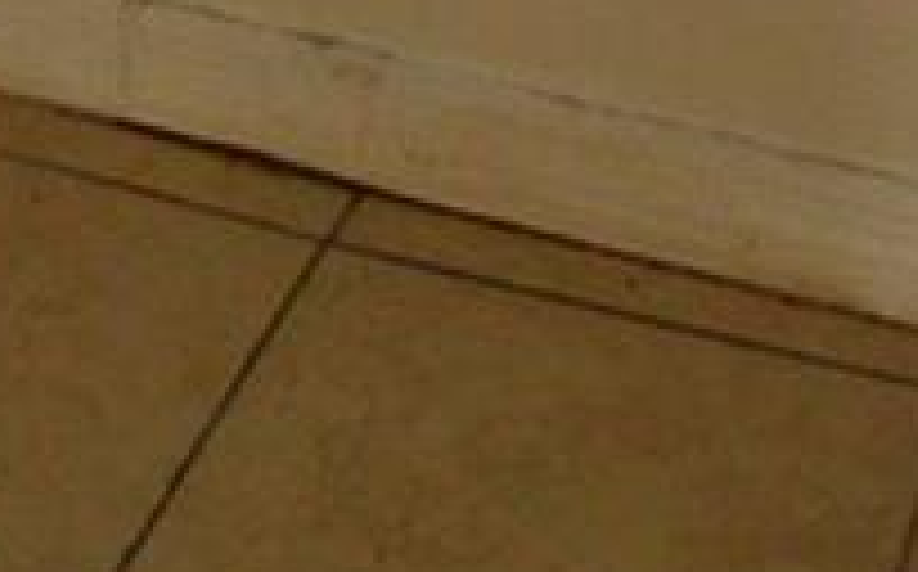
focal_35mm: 120
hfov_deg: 17.3
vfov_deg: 7.5
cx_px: 225
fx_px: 2999
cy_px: -1727
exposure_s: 1/60
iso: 1250
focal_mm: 10
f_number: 3.5
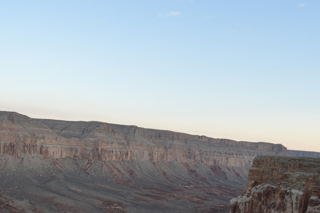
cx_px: 145
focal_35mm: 36
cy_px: 142
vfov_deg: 36.4
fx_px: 320
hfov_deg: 53.1
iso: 220
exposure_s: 1/125
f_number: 5.6
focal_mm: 18
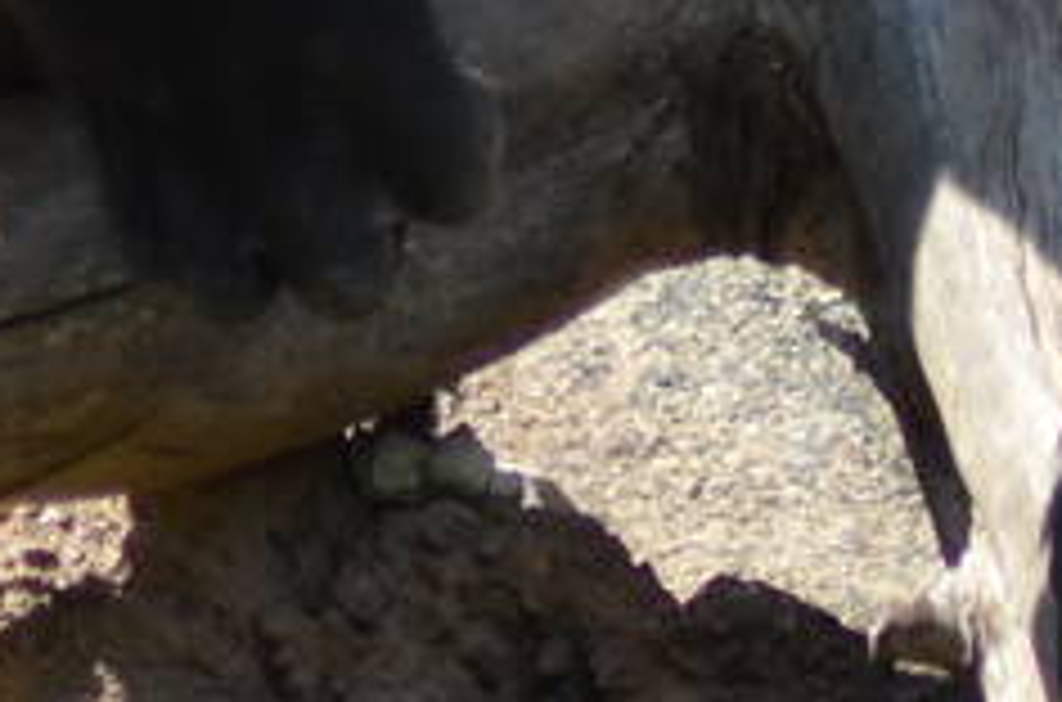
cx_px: 1274
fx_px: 49321
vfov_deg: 0.8
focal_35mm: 1676
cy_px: -1044
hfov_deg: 1.2
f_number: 5
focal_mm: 165
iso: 400
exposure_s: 1/1600
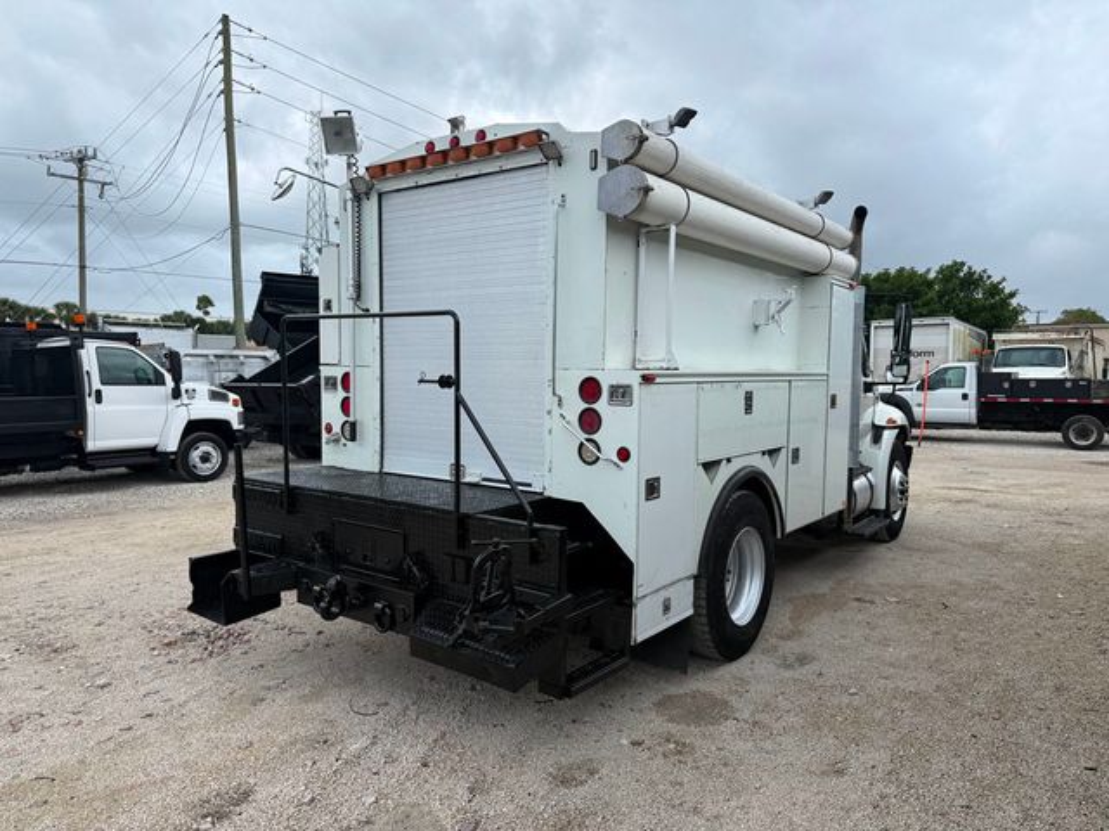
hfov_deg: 71.6
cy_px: 416
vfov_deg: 56.8
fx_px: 769
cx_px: 554
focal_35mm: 24
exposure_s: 1/1653
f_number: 1.78
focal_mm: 6.76
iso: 80
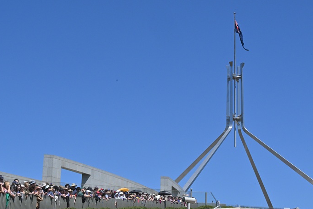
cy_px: 110
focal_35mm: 75
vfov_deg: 18.2
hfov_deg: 27.0
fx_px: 652
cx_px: 148
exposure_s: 1/3200
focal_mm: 70
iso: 2500
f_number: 16
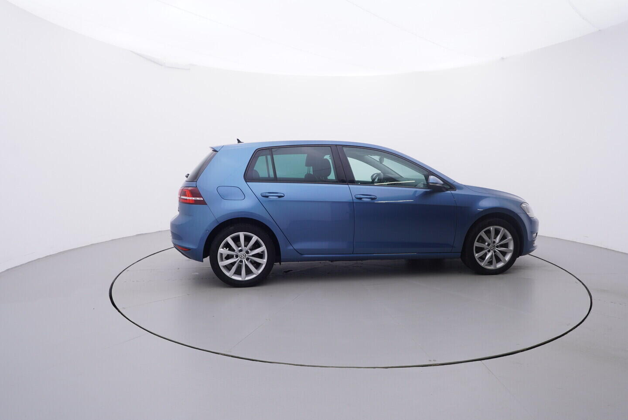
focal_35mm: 22
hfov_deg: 77.3
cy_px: 210
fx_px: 393
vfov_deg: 56.2
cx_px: 314
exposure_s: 1/80
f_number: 5
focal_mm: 15
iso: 200
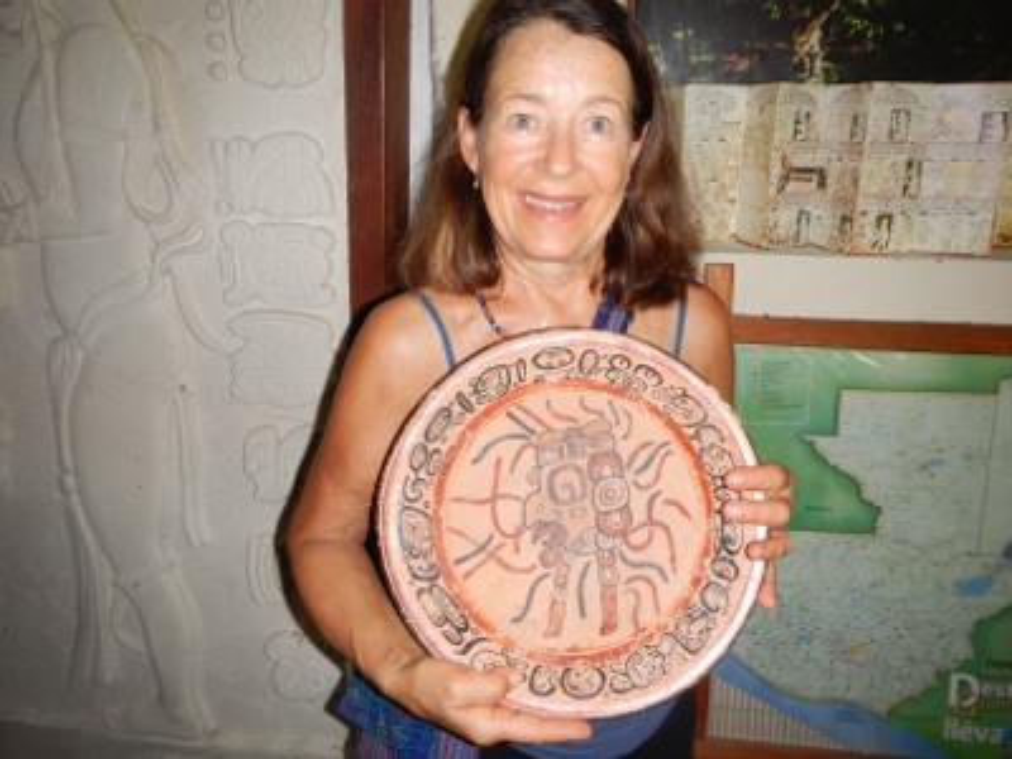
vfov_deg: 49.7
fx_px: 819
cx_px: 506
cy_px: 380
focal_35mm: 28
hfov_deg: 63.4
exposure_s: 1/30
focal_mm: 5
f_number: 3.9
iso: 200
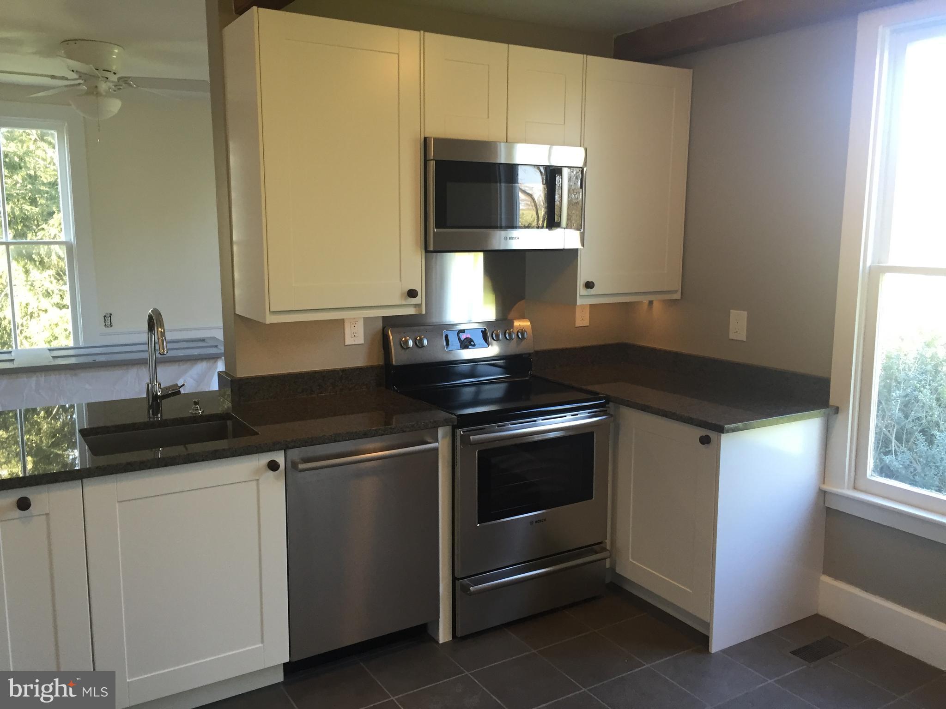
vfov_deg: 48.2
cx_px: 473
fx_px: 793
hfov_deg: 61.7
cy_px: 354
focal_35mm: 29
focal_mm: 4.15
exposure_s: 1/30
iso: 40
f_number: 2.2
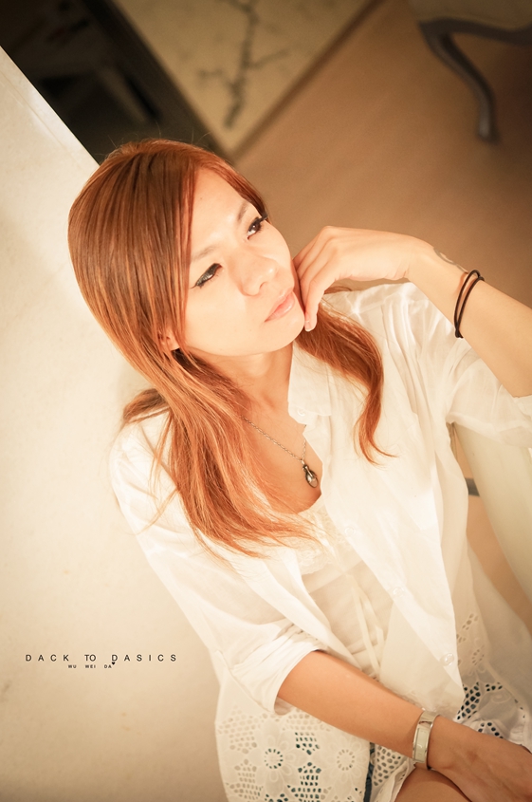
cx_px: 266
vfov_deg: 37.9
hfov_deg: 25.7
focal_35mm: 52
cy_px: 401
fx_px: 1167
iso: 800
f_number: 2
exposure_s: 1/320
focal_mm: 35
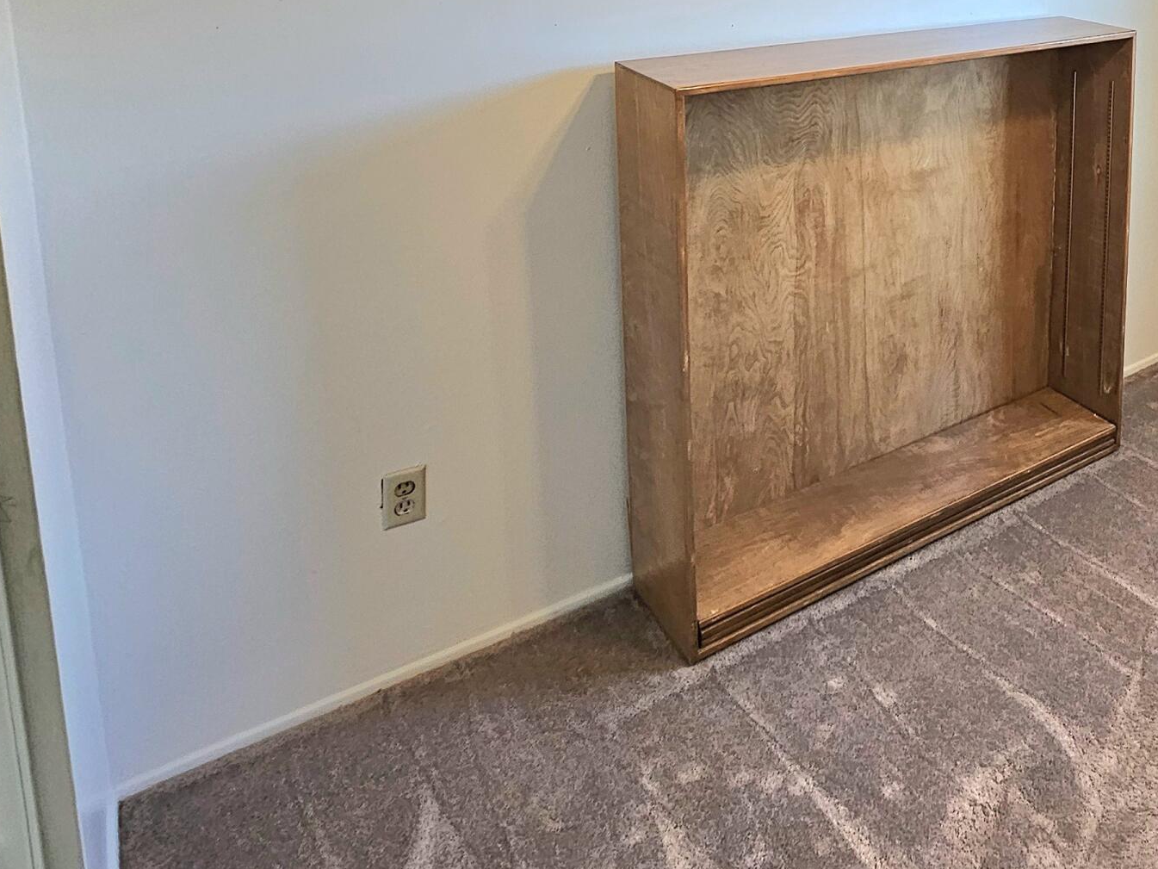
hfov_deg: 51.5
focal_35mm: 29
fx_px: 970
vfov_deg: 42.1
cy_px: 9
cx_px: 1114
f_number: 2.2
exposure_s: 1/60.2
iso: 100
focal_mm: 2.2
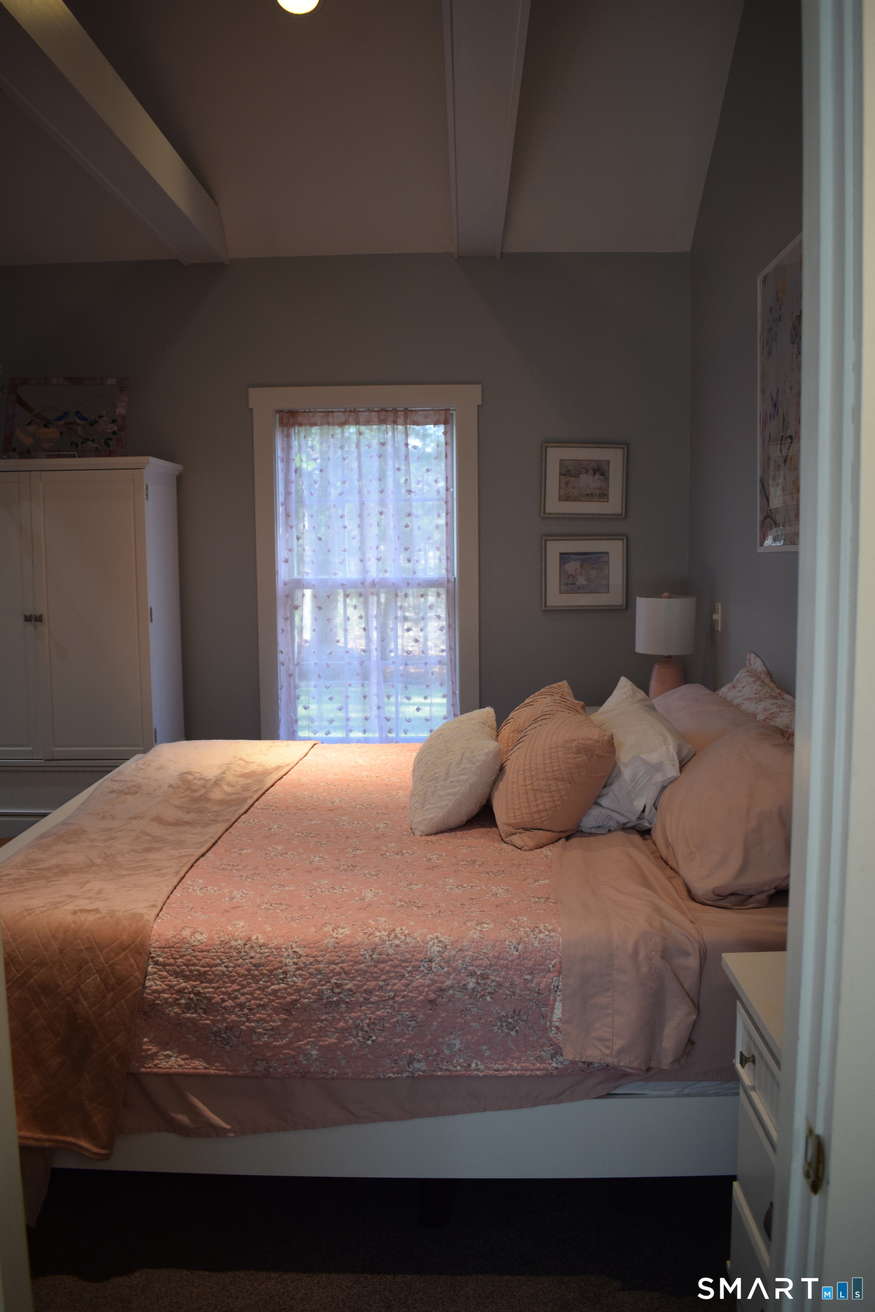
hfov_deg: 43.6
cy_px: 656
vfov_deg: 61.9
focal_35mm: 30
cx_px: 438
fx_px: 1094
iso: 500
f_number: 4
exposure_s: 1/60
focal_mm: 20
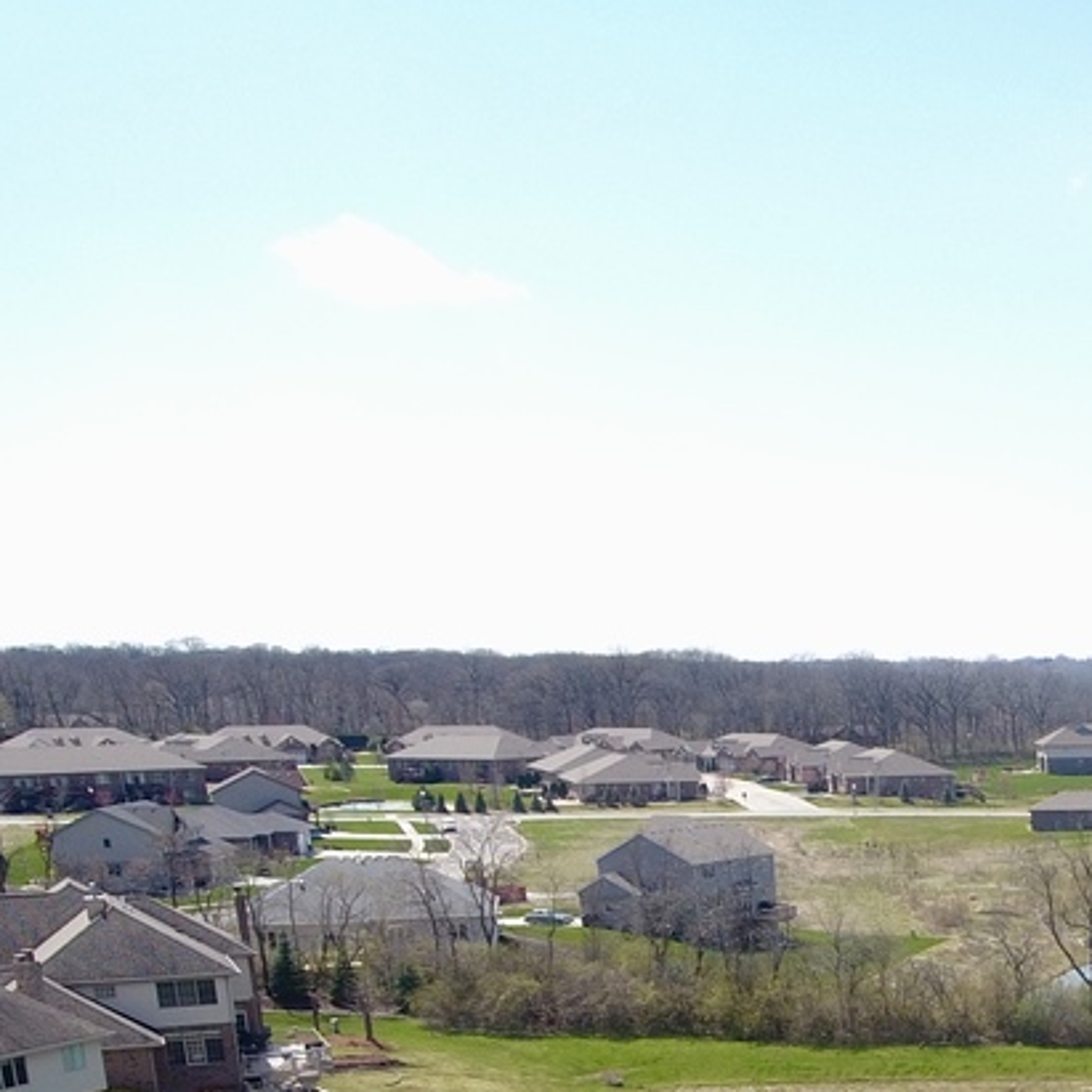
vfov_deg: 24.2
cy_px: 1424
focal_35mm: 62
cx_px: 1398
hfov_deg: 24.4
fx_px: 2213
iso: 100
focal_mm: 3.61
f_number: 2.8
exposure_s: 1/501
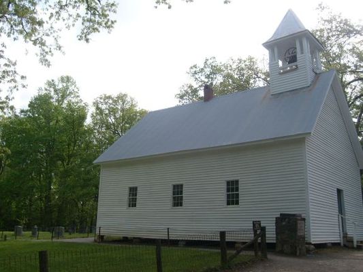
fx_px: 367
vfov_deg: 40.7
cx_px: 182
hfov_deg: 52.6
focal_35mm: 35
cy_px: 136
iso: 80
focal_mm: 5.8
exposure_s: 1/180
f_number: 7.1
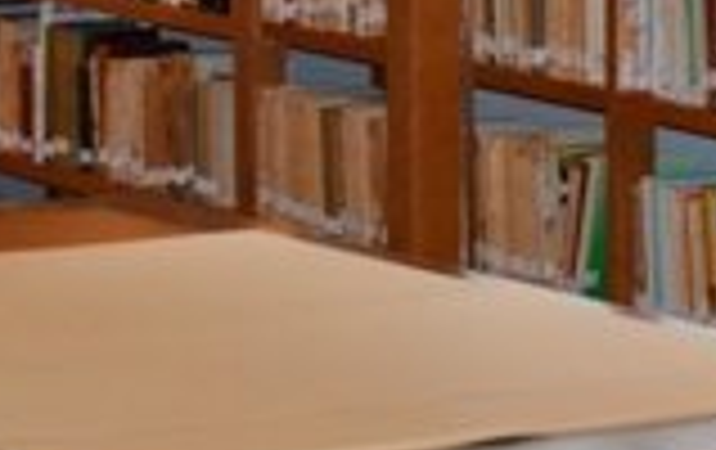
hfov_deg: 7.9
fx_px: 5180
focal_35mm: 265
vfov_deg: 4.9
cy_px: -243
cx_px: 356
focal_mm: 40
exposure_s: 1/60
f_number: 5
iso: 2000
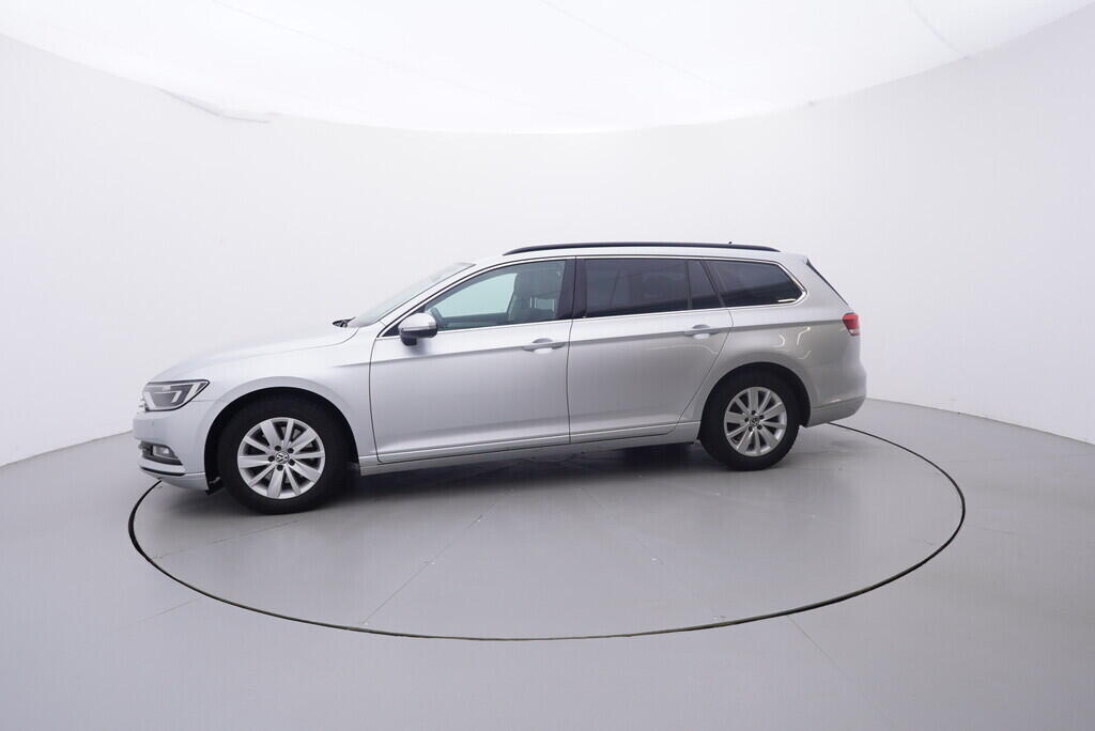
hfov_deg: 77.3
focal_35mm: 22
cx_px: 548
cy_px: 366
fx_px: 685
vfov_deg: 56.2
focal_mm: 15
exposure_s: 1/80
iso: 200
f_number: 5
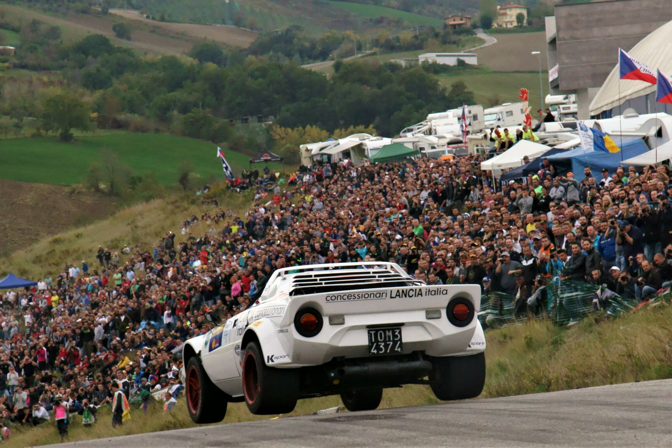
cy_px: 224
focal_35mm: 112
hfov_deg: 18.3
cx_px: 336
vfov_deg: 12.2
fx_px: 2091
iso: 2500
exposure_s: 1/3200
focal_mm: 75
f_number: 6.3
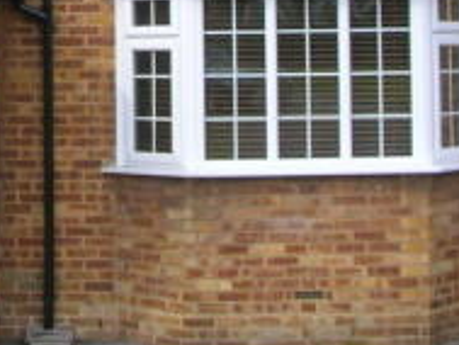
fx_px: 1433
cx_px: -64
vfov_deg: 13.3
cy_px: -86
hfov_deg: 17.5
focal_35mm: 108
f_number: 8.5
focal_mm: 5.8
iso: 50
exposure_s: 1/52.8
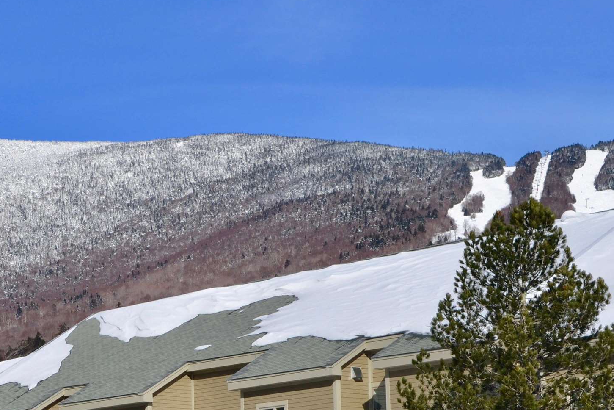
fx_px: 2166
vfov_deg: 10.8
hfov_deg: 16.0
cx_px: 119
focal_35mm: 127
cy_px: 354
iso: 100
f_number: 9
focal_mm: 40
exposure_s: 1/320
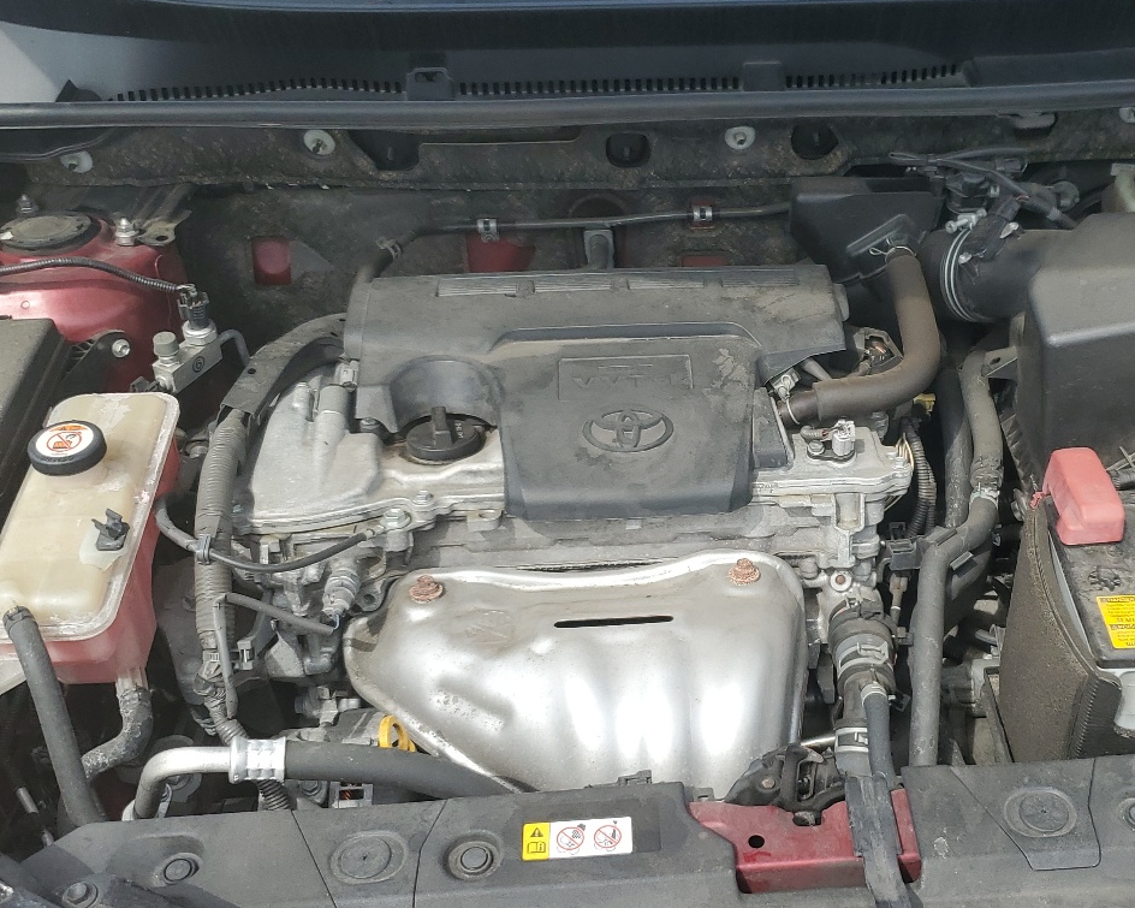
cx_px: 733
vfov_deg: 34.9
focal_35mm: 43
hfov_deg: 42.5
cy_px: 497
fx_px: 1444
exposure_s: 1/1429
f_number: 1.5
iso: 50
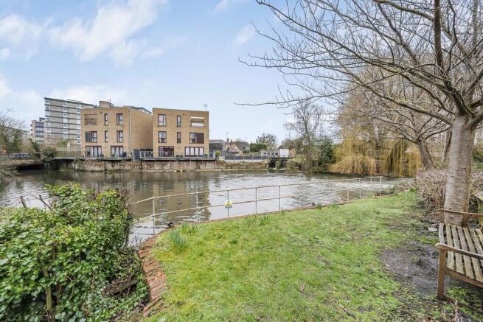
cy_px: 161
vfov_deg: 90.0
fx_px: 161
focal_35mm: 12
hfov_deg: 112.6
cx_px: 242
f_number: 9
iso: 320
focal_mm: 12
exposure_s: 1/80
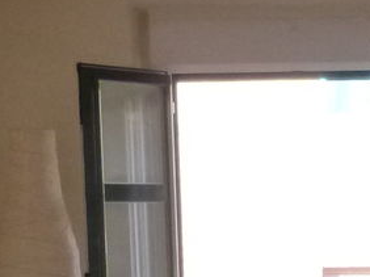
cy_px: 393
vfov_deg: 10.2
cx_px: 398
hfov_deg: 13.6
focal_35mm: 142
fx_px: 1517
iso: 250
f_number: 2.8
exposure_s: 1/60
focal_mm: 4.5
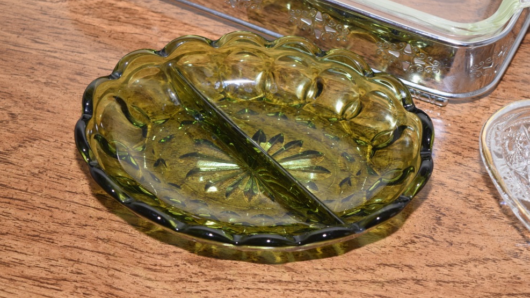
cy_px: 145
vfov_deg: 13.8
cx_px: 266
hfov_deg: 24.3
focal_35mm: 88
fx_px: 1230
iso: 1600
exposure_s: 1/60
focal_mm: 55
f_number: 5.6
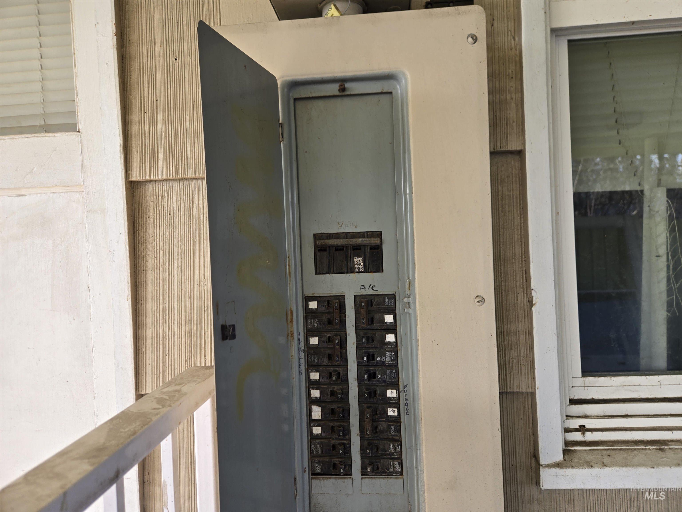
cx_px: 341
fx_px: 453
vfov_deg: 58.9
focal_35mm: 23
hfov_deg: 73.9
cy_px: 256
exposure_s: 1/224
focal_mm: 5.4
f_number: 1.8
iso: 25
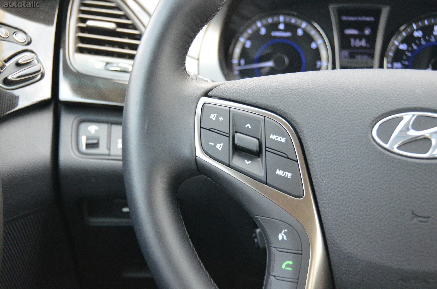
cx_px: 218
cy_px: 144
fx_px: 581
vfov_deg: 28.0
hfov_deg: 41.2
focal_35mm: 48
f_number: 4.2
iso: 1600
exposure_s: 1/400
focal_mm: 32
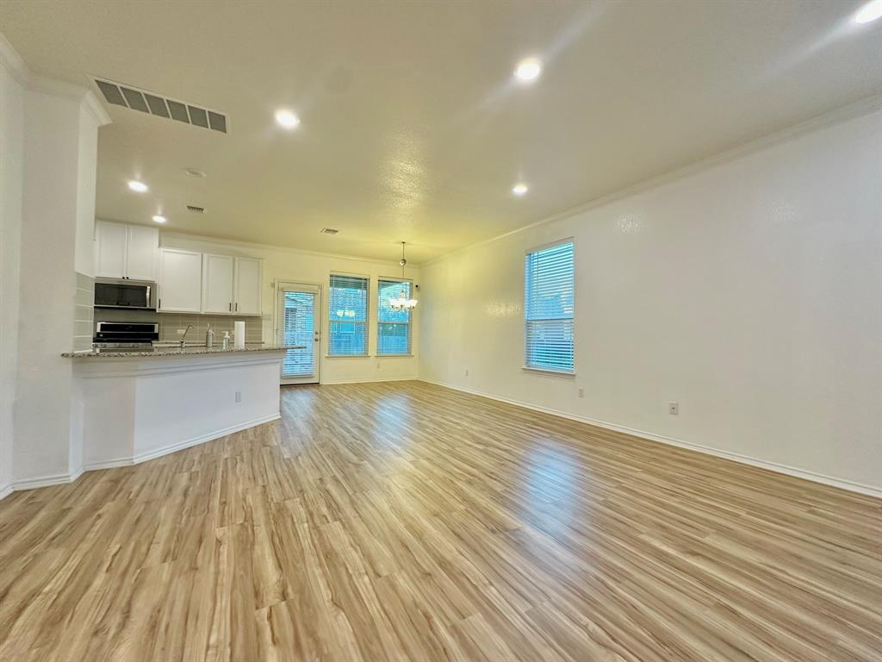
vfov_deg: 85.7
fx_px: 357
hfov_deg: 102.1
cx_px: 441
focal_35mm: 14
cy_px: 331
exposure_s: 1/120
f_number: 2.2
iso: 200
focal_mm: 2.22
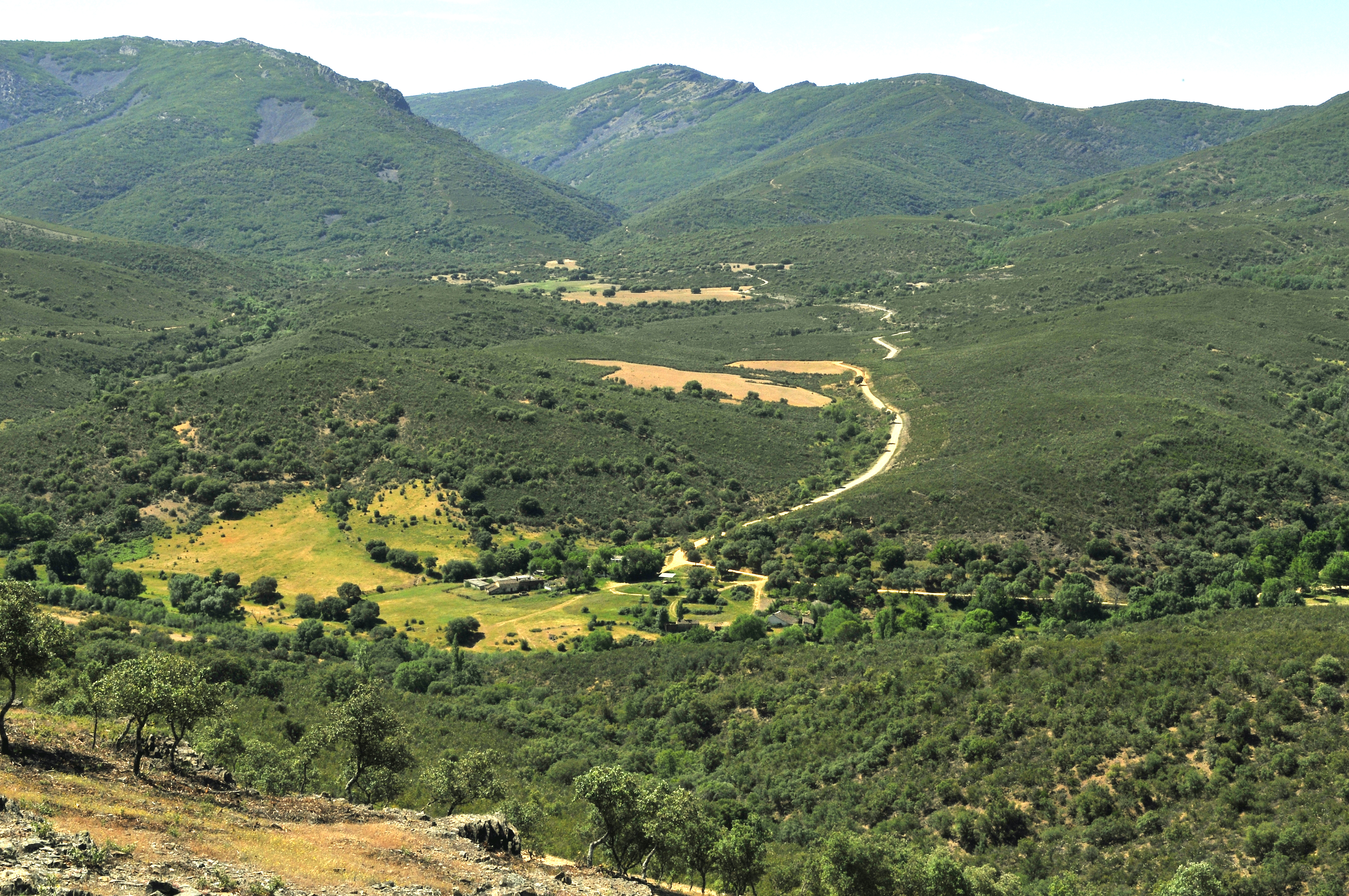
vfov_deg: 25.7
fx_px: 1965
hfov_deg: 37.9
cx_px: 674
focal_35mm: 52
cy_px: 448
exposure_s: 1/125
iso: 200
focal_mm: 35
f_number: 22
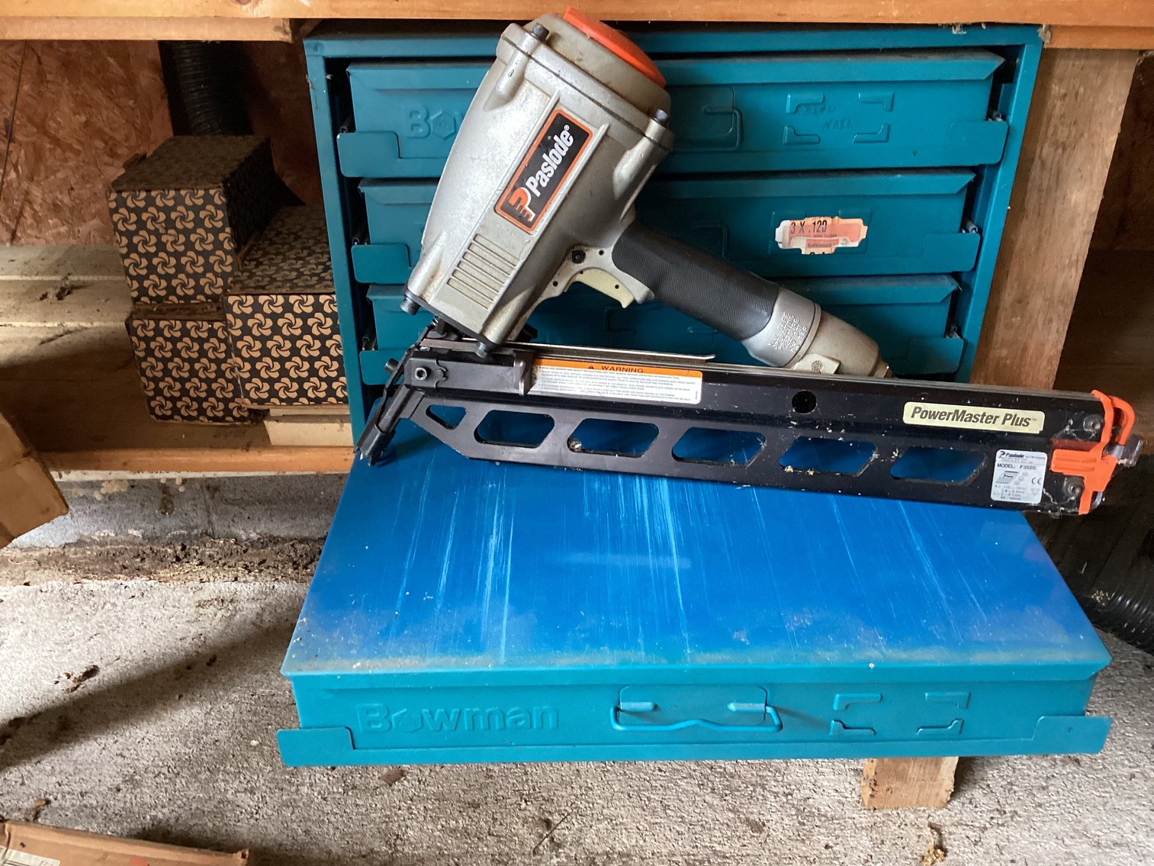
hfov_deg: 58.3
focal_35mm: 31
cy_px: 433
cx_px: 577
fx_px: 1034
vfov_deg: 45.4
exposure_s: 1/60
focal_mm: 3.3
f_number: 2.4
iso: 250
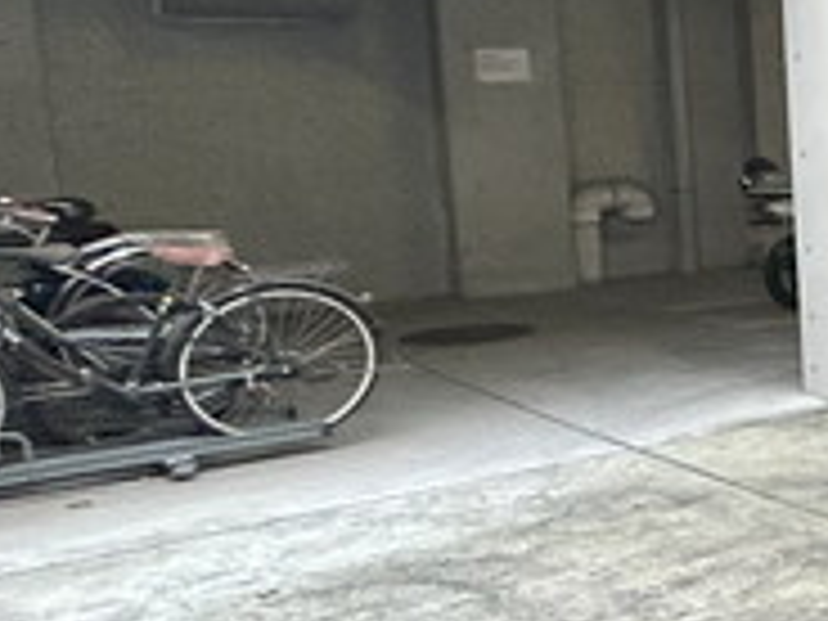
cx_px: 1490
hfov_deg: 21.2
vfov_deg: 24.0
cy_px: 284
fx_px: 1459
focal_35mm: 61
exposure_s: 1/99
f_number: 2.4
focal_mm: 1.54
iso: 320
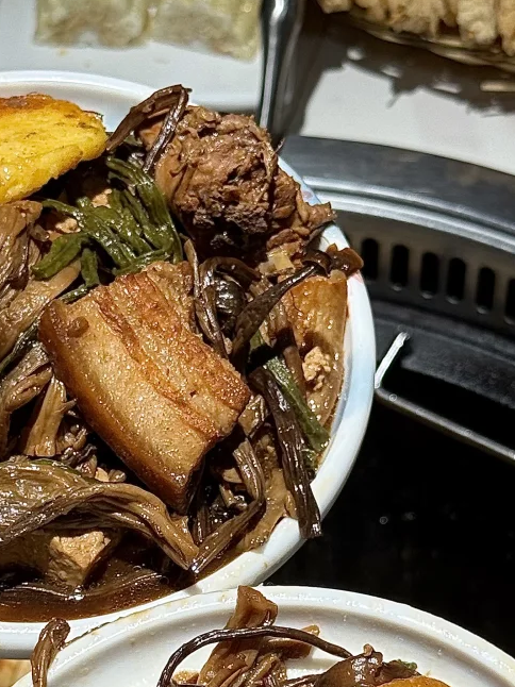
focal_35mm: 107
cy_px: 584
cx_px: 176
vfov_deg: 18.2
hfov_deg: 13.8
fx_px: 2124
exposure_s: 1/178
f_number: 1.78
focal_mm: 6.76
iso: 50
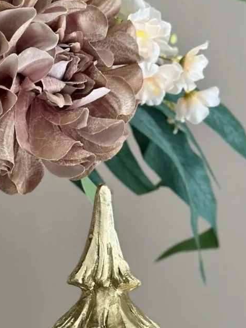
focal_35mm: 122
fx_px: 1157
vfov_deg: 15.9
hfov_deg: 12.0
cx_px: -10
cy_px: 321
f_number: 1.78
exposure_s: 1/121
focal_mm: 6.86
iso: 125
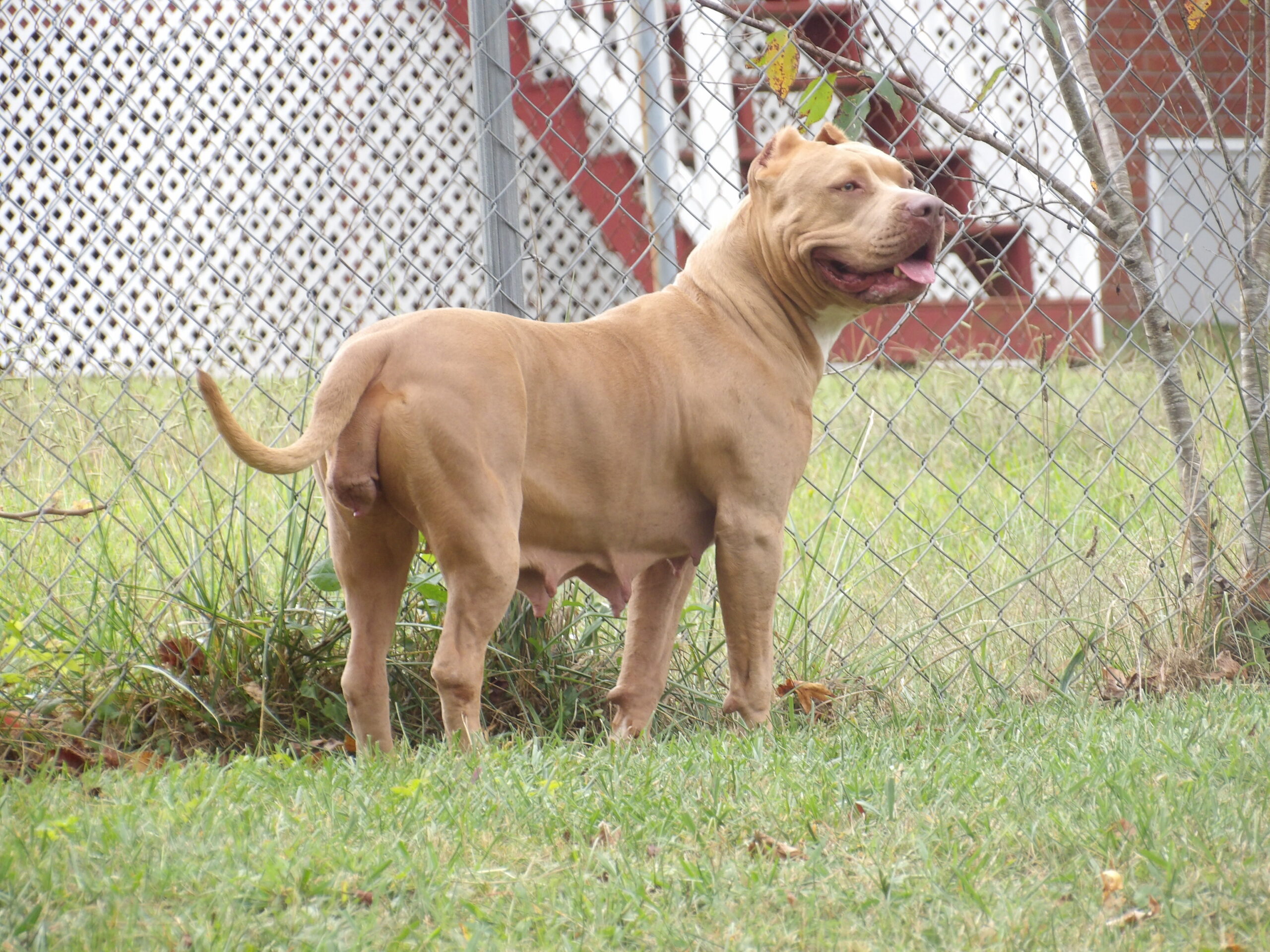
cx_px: 635
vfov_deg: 3.4
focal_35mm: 440
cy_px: 476
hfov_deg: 4.5
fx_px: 16143
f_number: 4.2
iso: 156
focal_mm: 78.9
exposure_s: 1/100
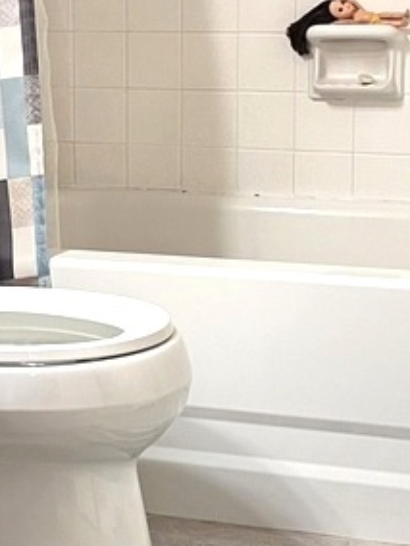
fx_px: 1563
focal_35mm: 99
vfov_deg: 19.8
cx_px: 48
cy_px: 194
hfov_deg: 14.8
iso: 125
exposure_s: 1/60
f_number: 1.6
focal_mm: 5.1
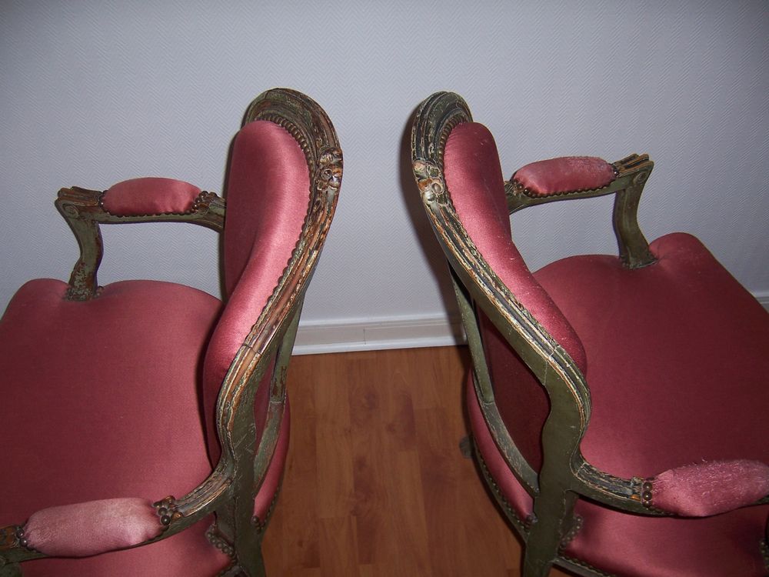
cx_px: 384
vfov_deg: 39.7
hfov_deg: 51.4
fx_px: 800
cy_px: 288
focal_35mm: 36
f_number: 2.8
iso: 80
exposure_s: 1/60
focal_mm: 6.2
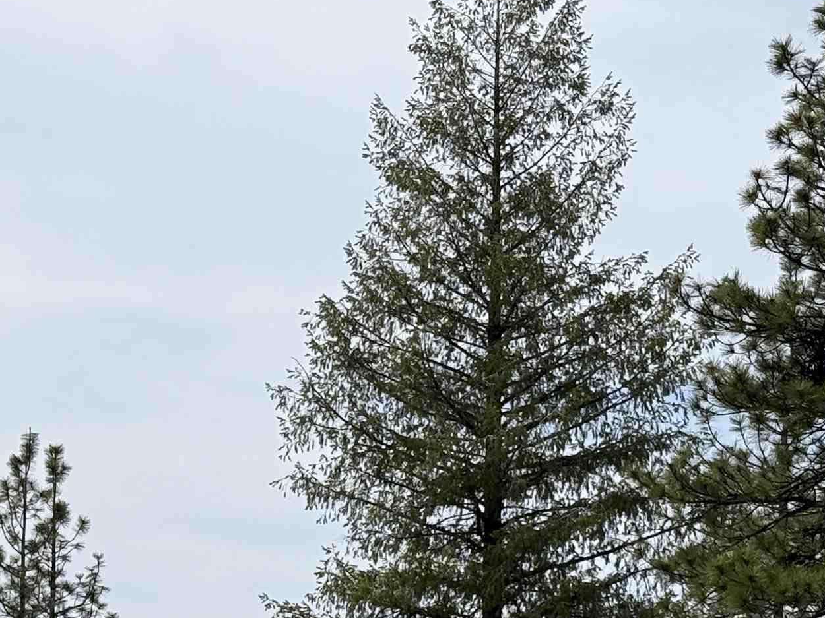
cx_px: 242
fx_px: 2812
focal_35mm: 118
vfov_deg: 12.4
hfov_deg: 16.6
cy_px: 666
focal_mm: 6.76
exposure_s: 1/6024
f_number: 1.78
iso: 64
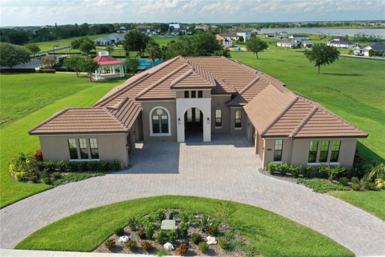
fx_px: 299
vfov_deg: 46.4
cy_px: 128
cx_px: 192
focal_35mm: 28
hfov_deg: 65.5
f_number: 4.5
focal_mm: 10.26
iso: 100
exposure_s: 1/120
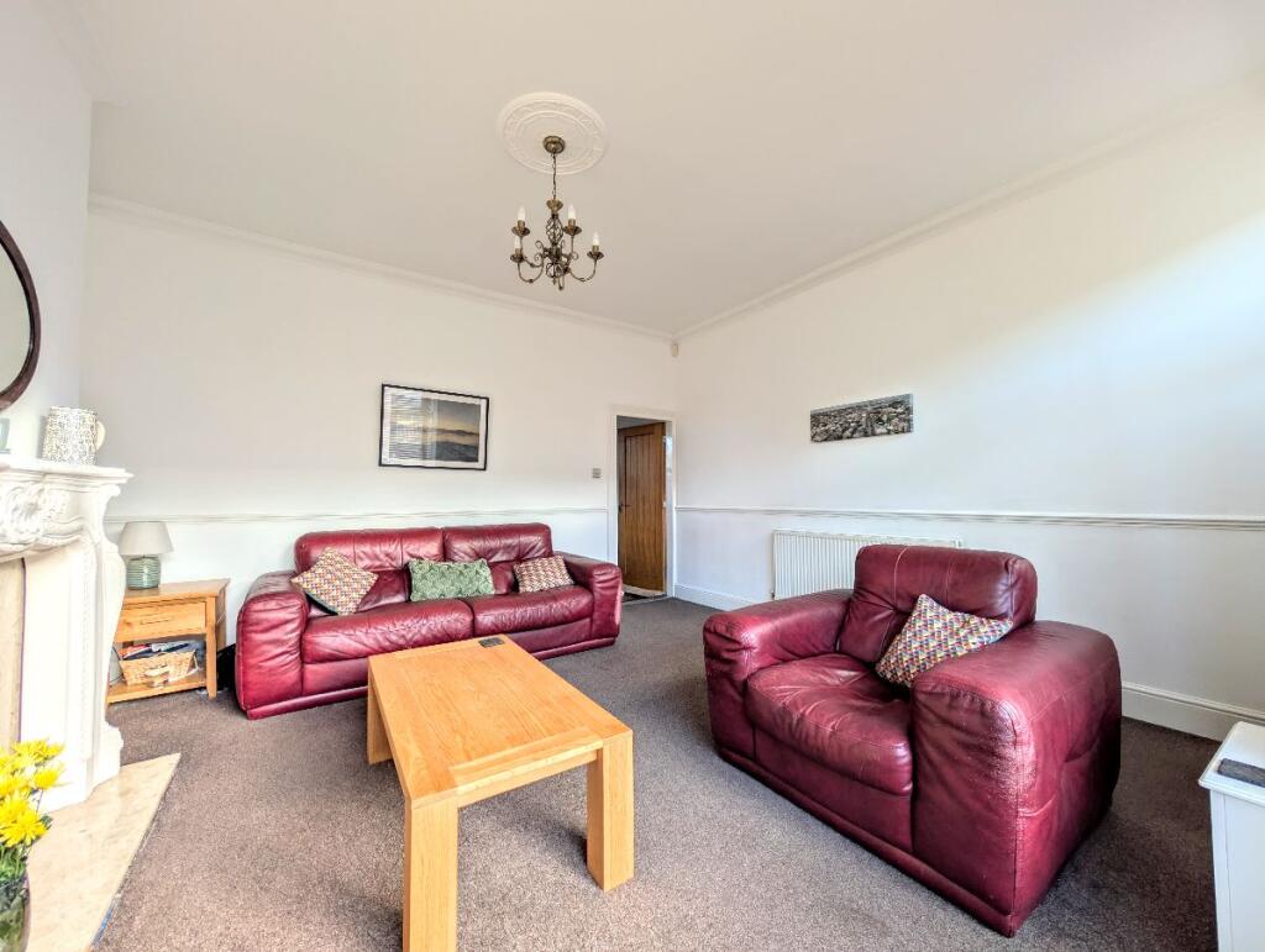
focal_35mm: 12
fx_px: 439
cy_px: 476
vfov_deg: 94.6
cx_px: 632
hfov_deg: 110.5
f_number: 1.7
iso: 48
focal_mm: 2.02
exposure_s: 1/86.7
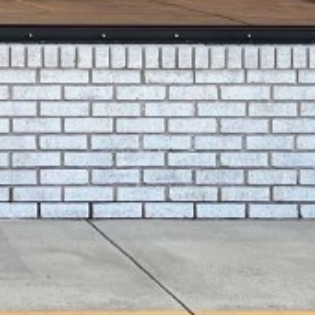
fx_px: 1421
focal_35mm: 138
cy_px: -134
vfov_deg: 12.1
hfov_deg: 11.6
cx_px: -265
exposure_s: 1/3215
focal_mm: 5.1
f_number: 1.6
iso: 50
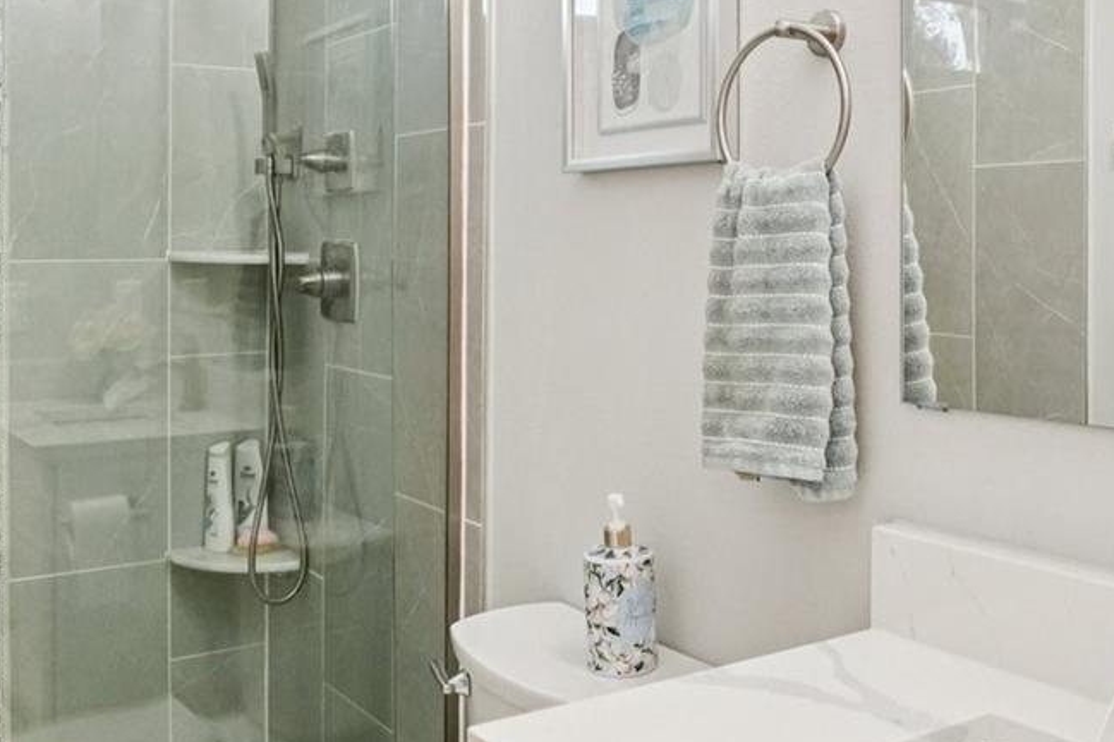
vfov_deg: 35.6
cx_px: 584
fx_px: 1144
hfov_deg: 51.9
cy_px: 251
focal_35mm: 37
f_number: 8
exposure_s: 1/30
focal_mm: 10
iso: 800
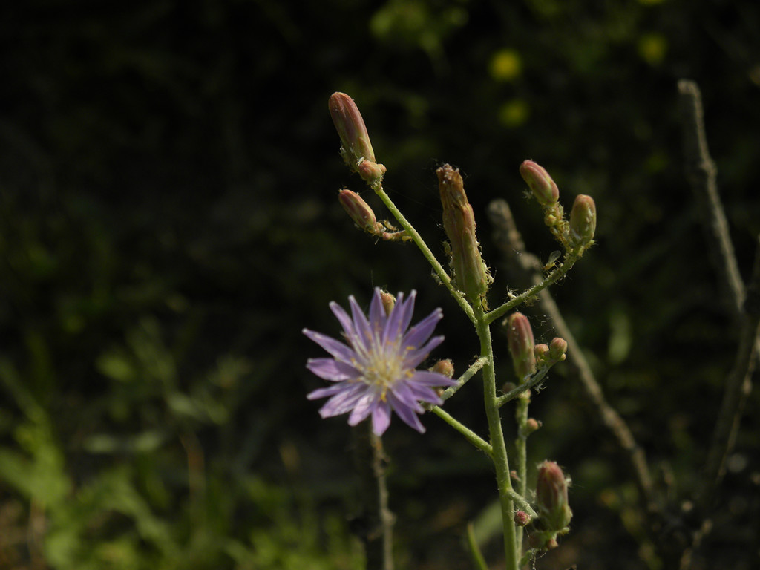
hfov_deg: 26.0
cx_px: 380
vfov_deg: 19.6
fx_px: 1647
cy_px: 285
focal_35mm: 75
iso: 64
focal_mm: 13.4
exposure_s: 1/833
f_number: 4
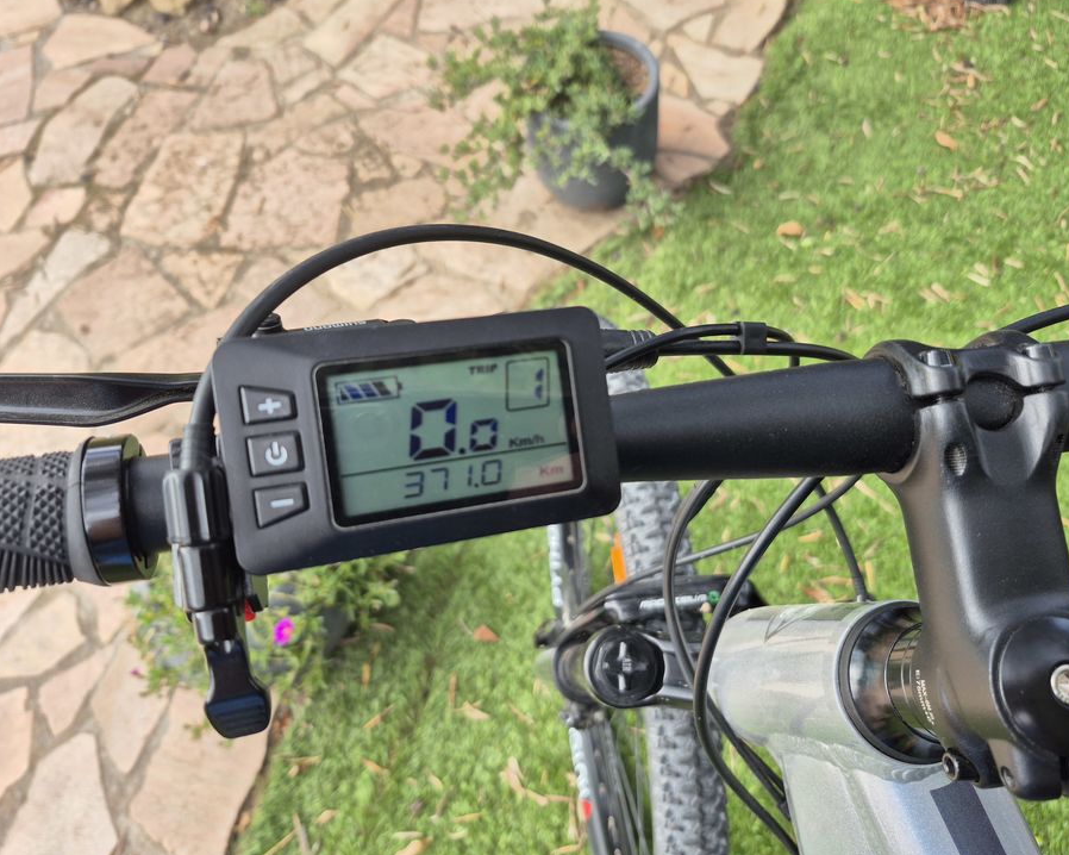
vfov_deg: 56.8
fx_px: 791
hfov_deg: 68.0
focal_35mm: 25
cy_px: 412
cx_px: 574
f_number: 1.8
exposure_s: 1/180
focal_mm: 5.4
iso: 25
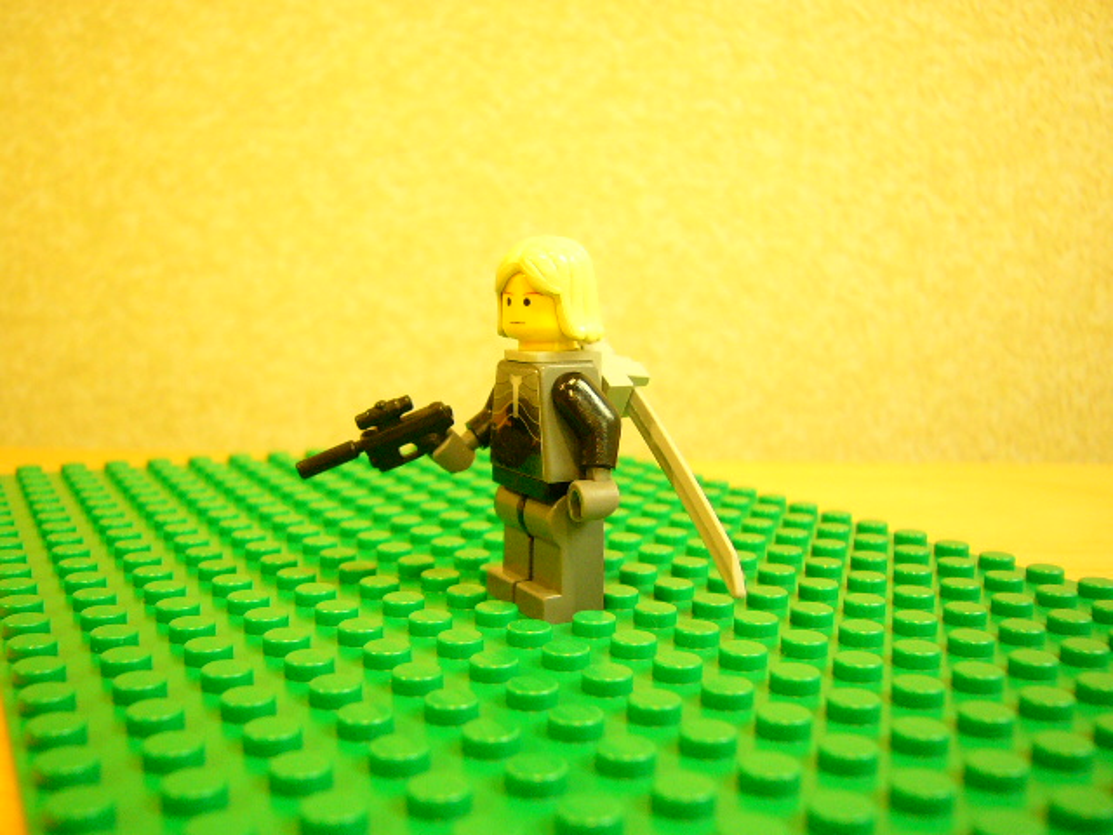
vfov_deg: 40.7
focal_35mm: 35
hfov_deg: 52.6
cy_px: 418
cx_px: 556
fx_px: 1125
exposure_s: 1/8
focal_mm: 5.8
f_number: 2.8
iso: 200
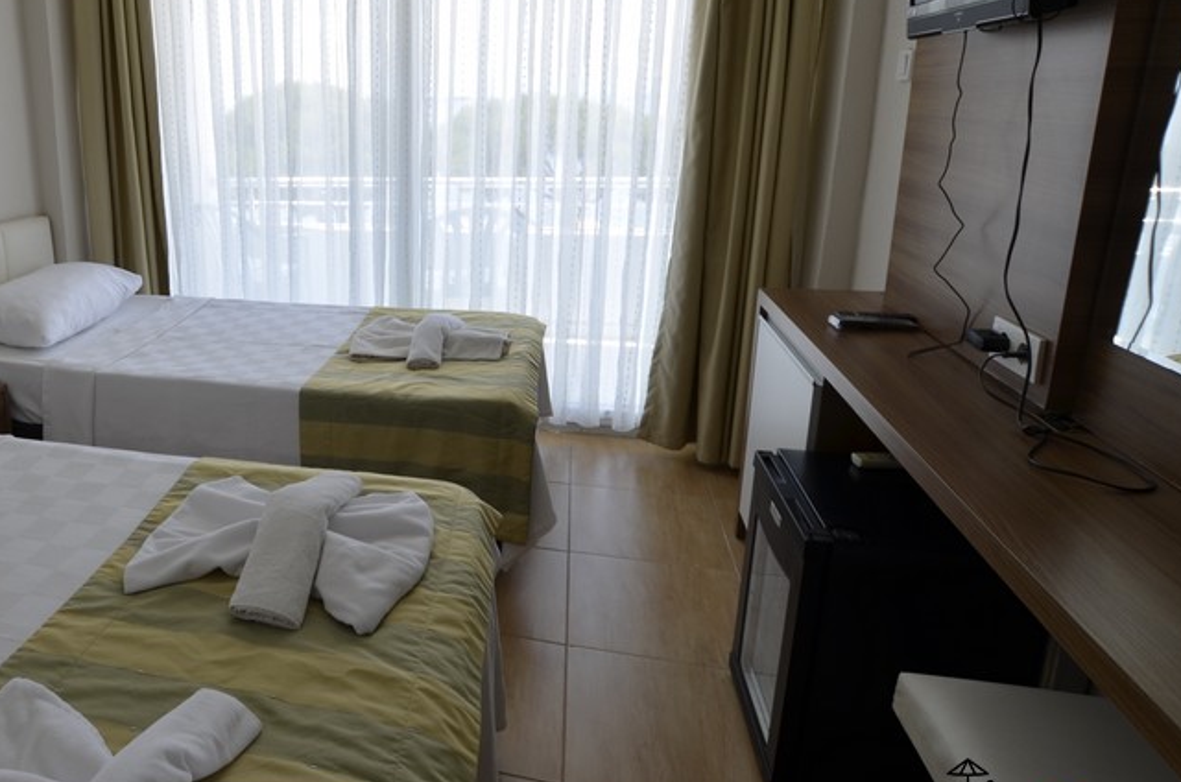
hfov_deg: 67.8
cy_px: 304
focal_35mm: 24
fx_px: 786
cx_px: 260
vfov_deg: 52.5
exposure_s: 1/60
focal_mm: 10
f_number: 5.6
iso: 100
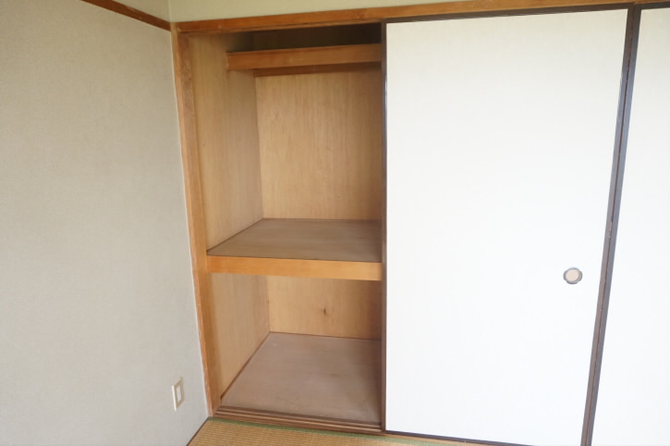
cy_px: 223
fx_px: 446
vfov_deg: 53.0
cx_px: 335
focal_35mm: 24
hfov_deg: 73.8
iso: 1250
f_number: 4
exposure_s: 1/160
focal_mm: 16
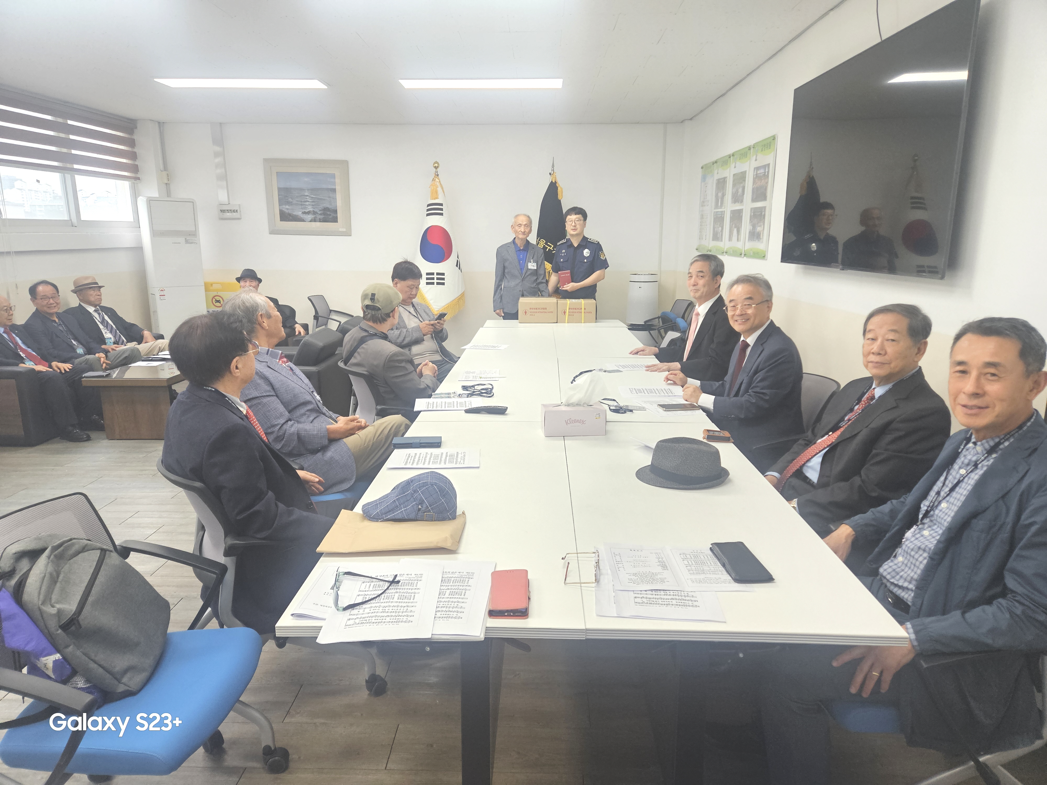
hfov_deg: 73.9
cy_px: 392
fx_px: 696
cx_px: 524
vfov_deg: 58.9
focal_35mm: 23
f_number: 1.8
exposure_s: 1/359
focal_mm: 5.4
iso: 400
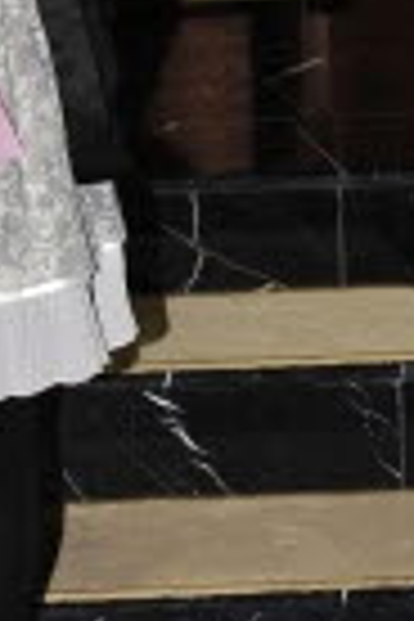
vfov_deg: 9.5
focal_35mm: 209
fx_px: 3605
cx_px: -533
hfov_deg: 6.3
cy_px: -360
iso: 200
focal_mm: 40
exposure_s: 1/60
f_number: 6.3
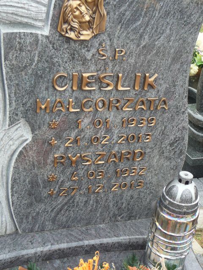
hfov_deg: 30.9
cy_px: 135
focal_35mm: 47
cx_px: 102
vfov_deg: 40.4
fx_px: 367
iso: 80
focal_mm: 7
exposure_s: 1/60
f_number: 3.3
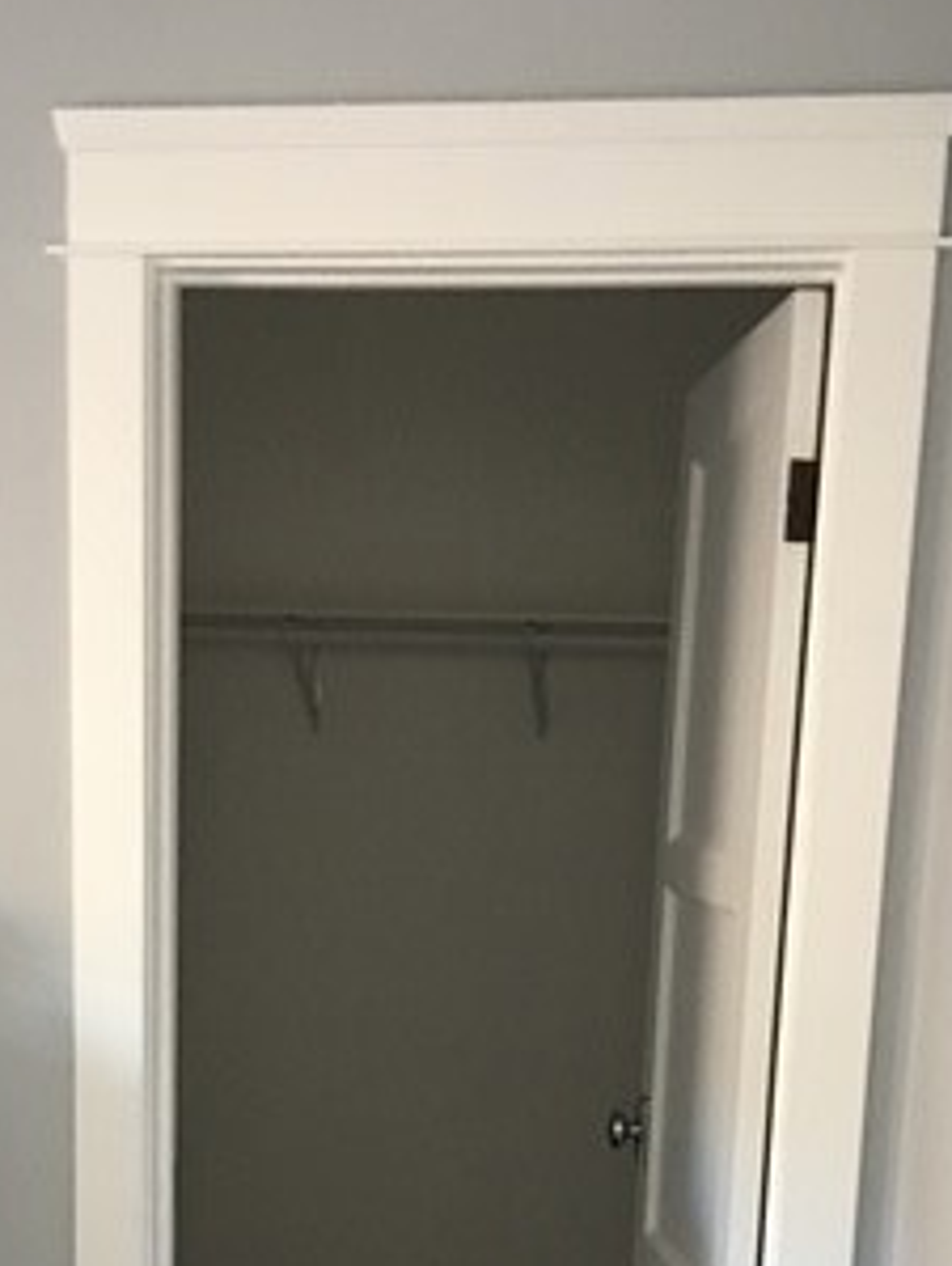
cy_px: 1287
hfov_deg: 23.6
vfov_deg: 29.0
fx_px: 2269
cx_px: 351
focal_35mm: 62
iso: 64
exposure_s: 1/4
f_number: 2.2
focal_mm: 4.15
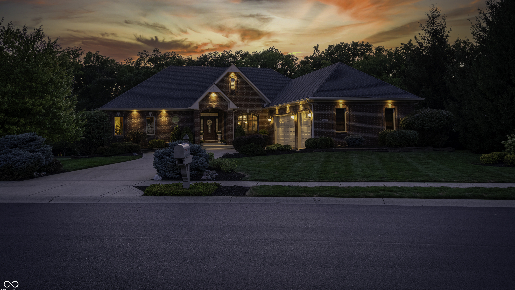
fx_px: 437
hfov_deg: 61.0
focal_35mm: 32
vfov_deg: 36.6
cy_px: 121
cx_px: 258
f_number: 4
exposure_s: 1/13
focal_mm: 30
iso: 640
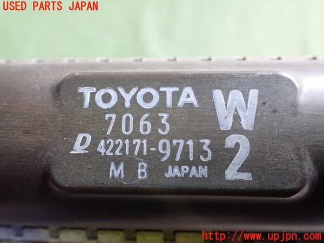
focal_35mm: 30
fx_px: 281
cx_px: 162
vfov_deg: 46.8
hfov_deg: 60.0
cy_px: 122
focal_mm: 5.4
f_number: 2.3
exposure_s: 1/40
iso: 800
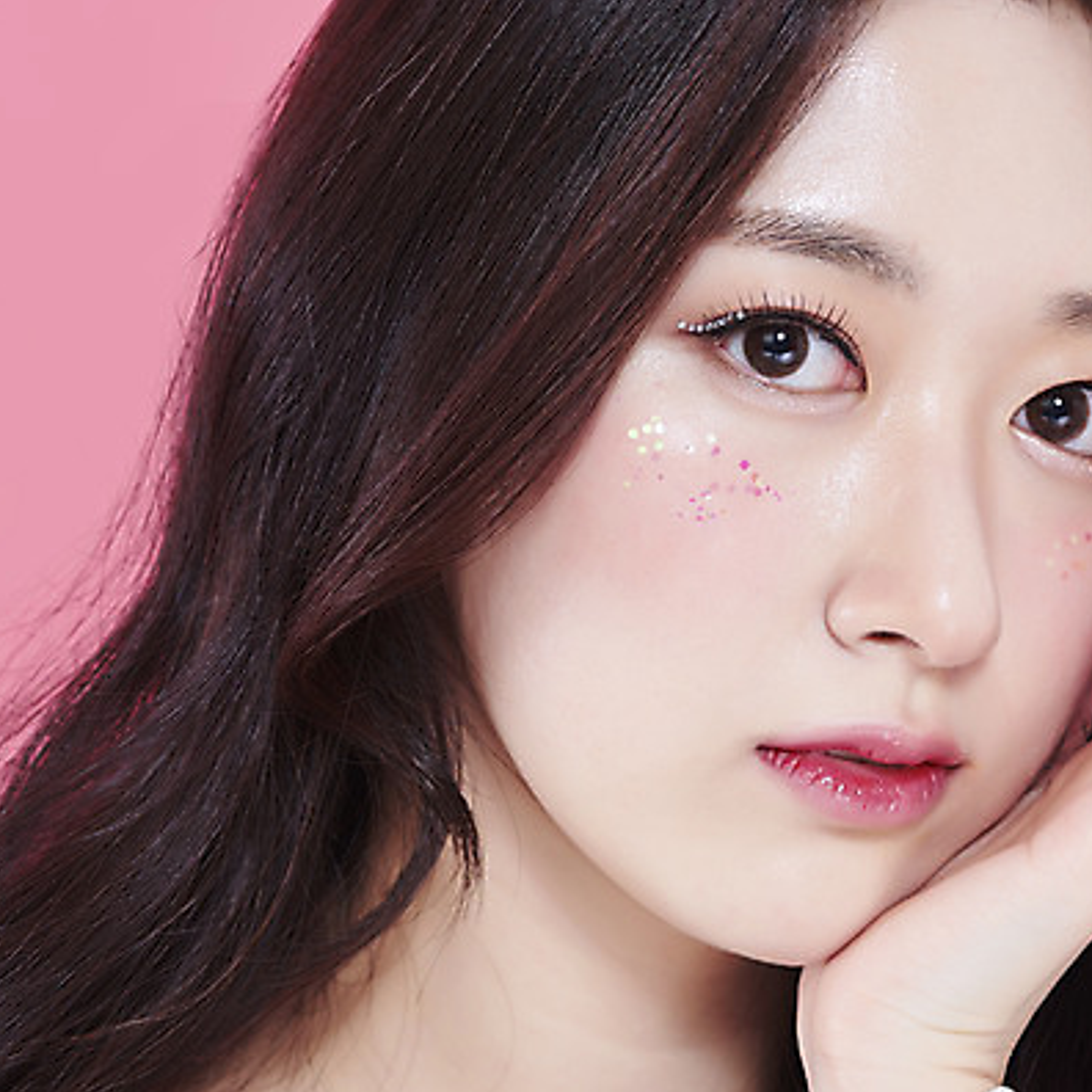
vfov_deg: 12.9
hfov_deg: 12.9
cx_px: 677
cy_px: 549
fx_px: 4818
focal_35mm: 135
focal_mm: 105
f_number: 11
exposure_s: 1/125
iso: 64
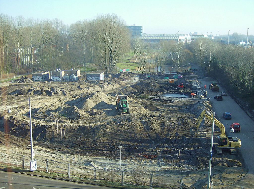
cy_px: 94
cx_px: 127
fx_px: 337
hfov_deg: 41.3
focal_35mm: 46
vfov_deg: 31.4
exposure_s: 1/312
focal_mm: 7.7
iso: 100
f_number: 3.1
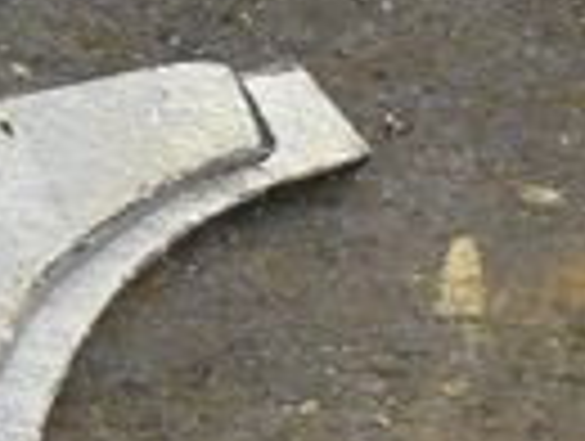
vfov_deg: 7.3
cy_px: 56
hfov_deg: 9.5
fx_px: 3454
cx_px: -124
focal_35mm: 204
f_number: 2.8
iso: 200
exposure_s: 1/25
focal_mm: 6
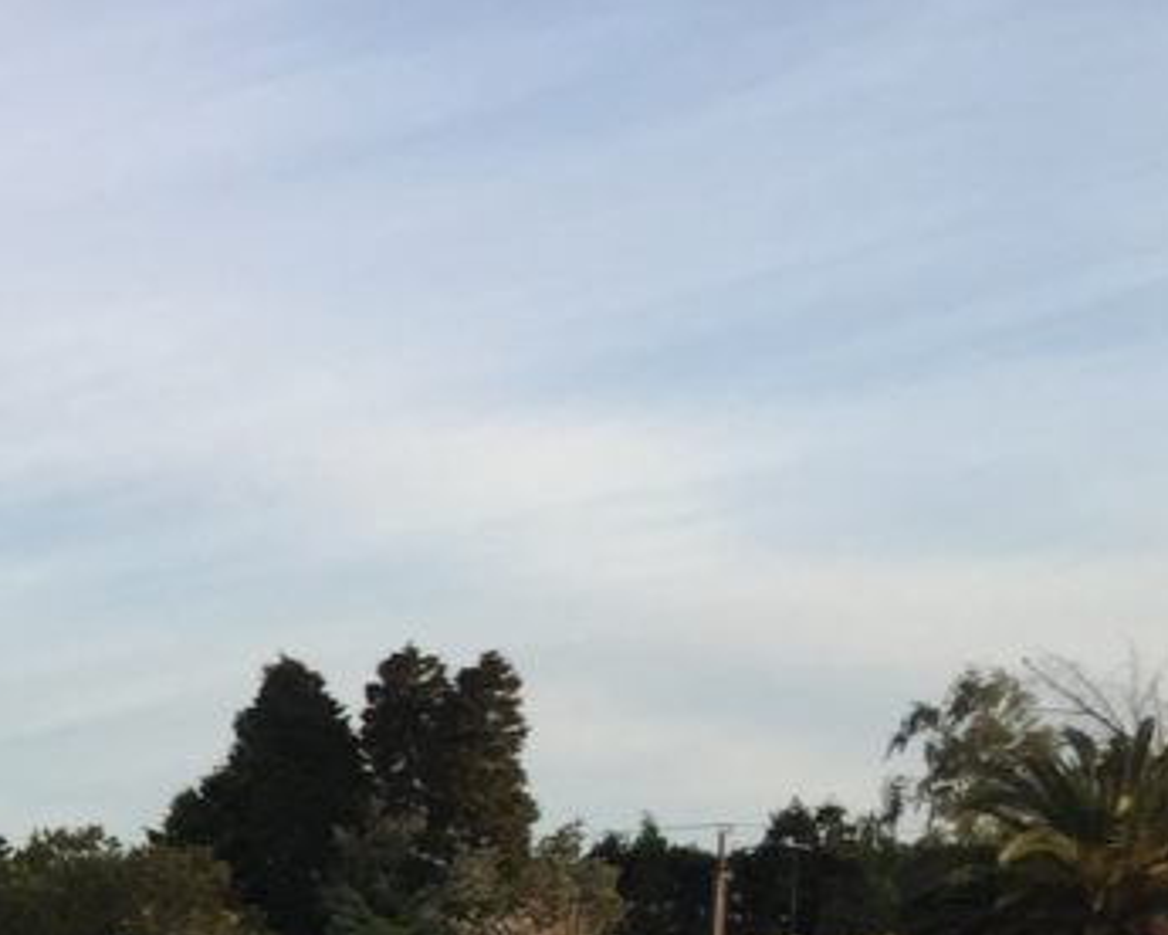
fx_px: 4356
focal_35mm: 126
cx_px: -1033
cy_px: 1619
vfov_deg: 11.5
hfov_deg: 13.5
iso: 32
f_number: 2.2
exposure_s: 1/465
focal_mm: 4.15
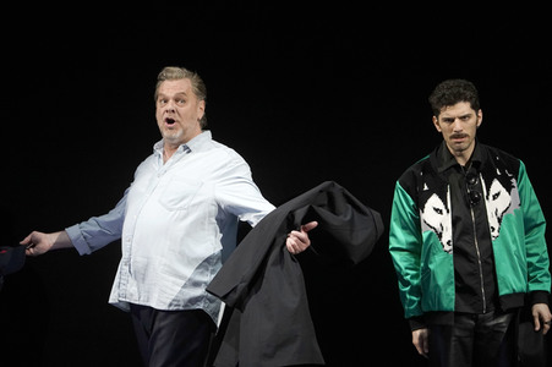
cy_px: 184
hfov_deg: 6.5
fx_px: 4826
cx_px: 276
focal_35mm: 315
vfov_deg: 4.4
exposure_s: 1/200
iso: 4000
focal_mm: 315
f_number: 6.3
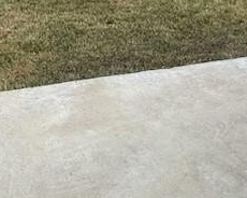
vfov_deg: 20.7
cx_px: 57
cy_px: -51
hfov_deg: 27.5
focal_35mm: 68
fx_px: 497
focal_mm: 5.1
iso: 160
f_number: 1.6
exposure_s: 1/60
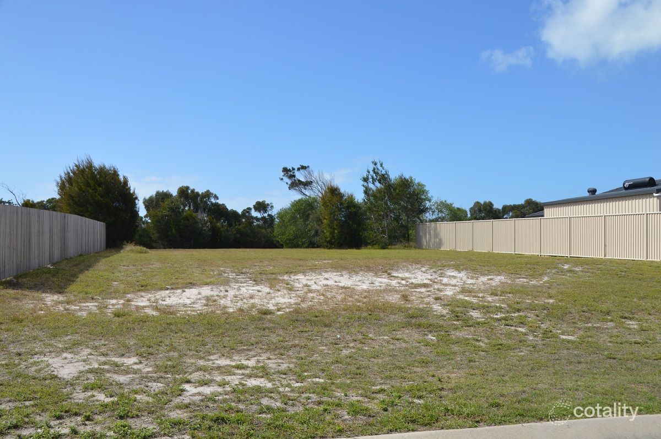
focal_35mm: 34
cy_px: 220
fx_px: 633
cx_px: 330
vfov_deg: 38.3
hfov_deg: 55.2
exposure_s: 1/320
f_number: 9
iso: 100
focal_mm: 23
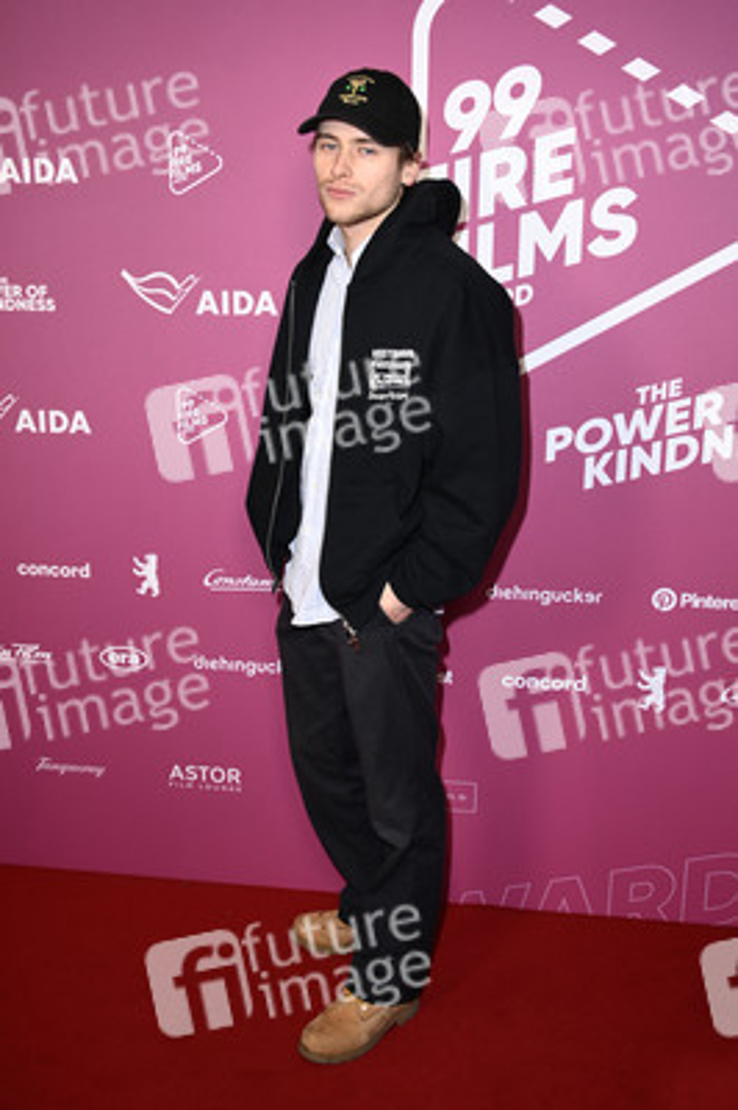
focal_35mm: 35
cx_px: 369
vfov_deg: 54.5
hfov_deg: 37.8
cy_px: 555
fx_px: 1078
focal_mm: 35
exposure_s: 1/250
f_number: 5.6
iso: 640
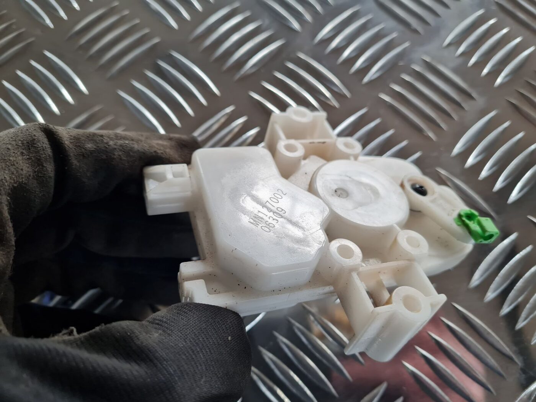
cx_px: 268
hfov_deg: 67.3
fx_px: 403
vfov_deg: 53.1
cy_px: 201
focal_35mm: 26
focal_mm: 5.4
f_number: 1.8
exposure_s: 1/100
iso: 100
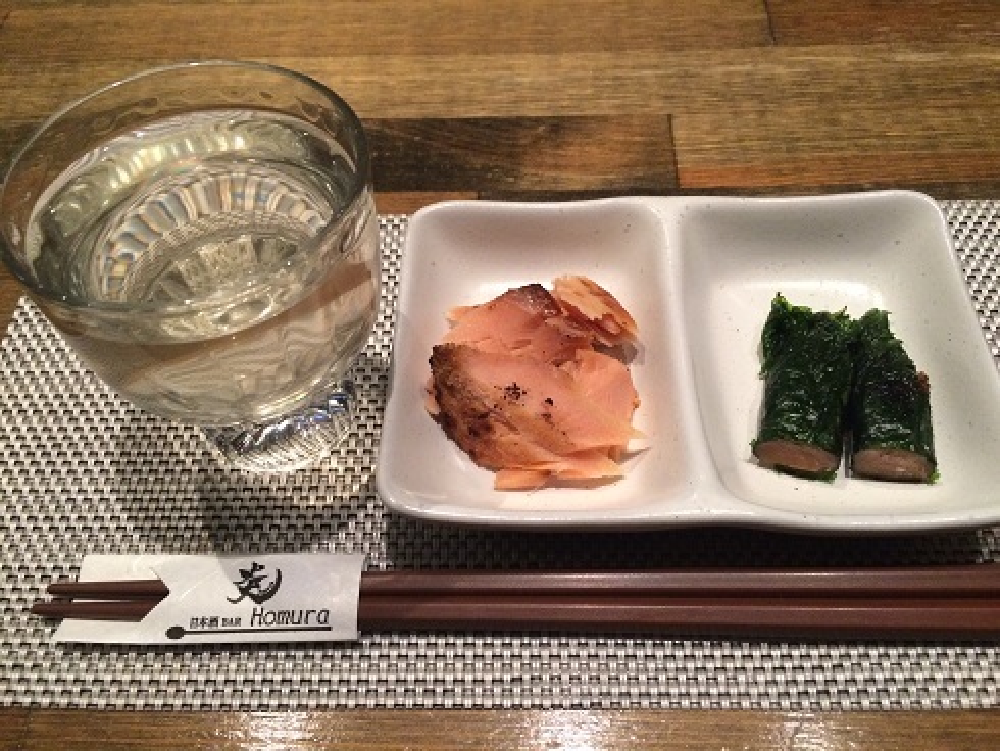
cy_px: 376
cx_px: 500
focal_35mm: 29
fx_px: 838
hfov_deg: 61.6
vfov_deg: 48.3
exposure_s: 1/24
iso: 250
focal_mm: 4.15
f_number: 2.2
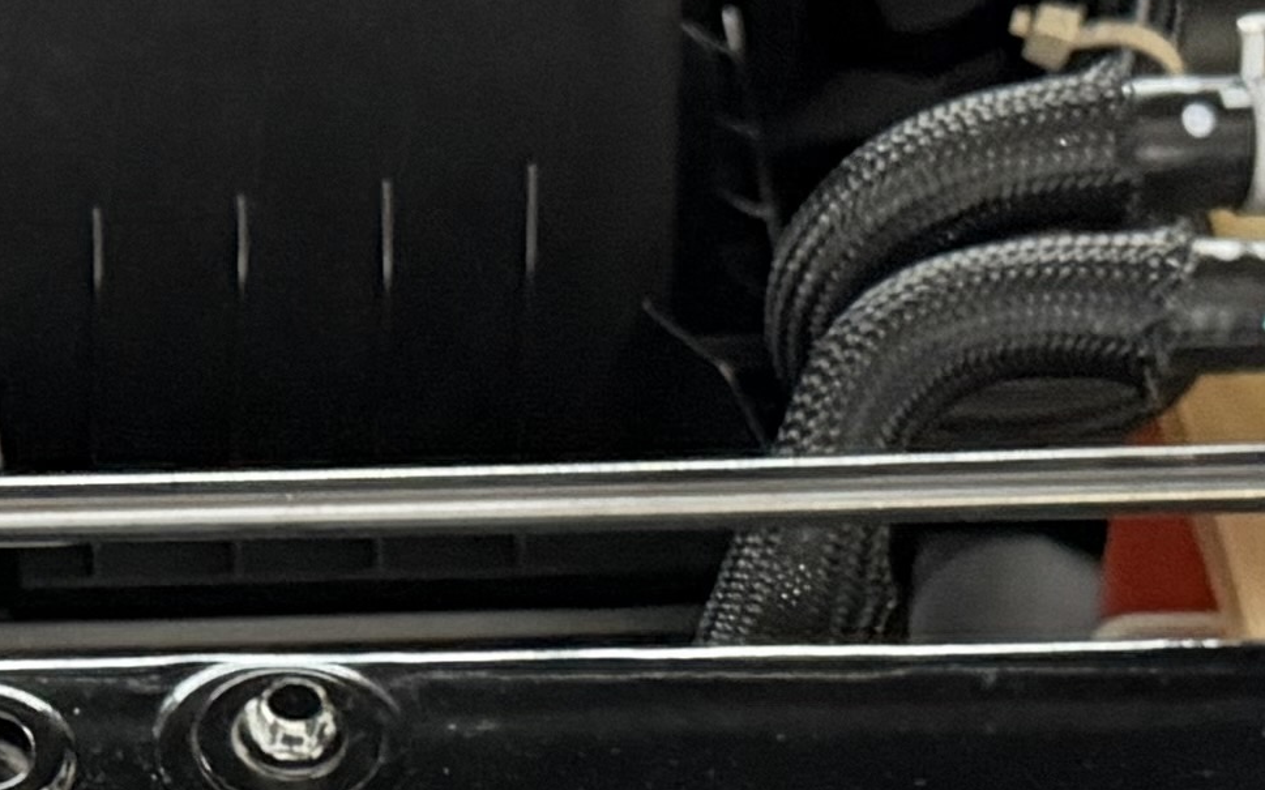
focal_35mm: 150
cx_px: -247
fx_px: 5170
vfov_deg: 8.6
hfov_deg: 13.6
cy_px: 1126
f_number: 1.78
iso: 800
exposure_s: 1/44
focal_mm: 6.76
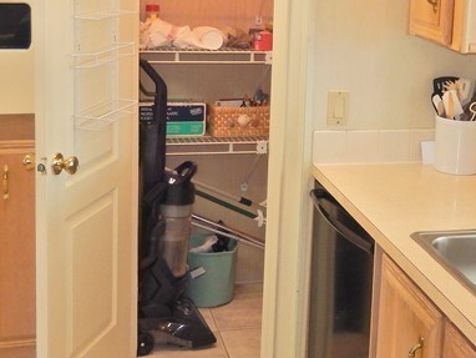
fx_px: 922
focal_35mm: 67
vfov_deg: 21.7
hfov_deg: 28.5
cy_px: 72
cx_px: 358
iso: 180
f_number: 3.4
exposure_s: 1/30
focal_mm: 4.5
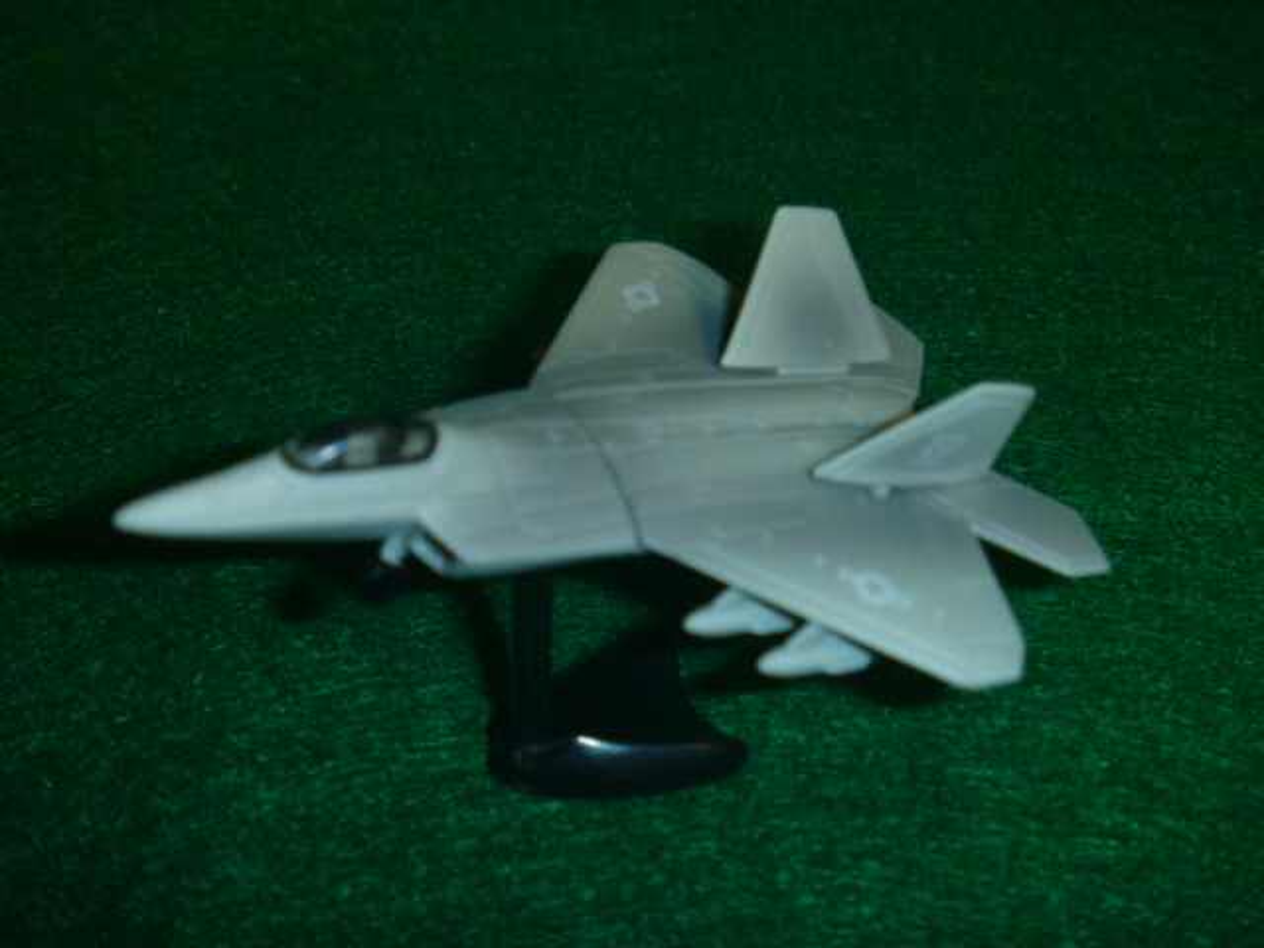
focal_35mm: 54
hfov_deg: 35.5
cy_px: 474
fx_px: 1972
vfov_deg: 27.0
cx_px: 632
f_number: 3.8
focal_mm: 9.6
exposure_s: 1/40
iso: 200
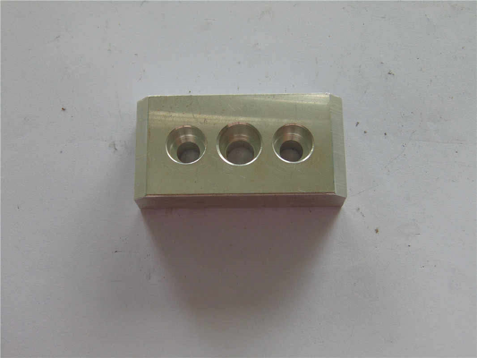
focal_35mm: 50
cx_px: 238
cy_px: 179
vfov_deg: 29.1
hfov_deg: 38.2
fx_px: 689
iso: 80
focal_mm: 9
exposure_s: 1/30
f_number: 3.5
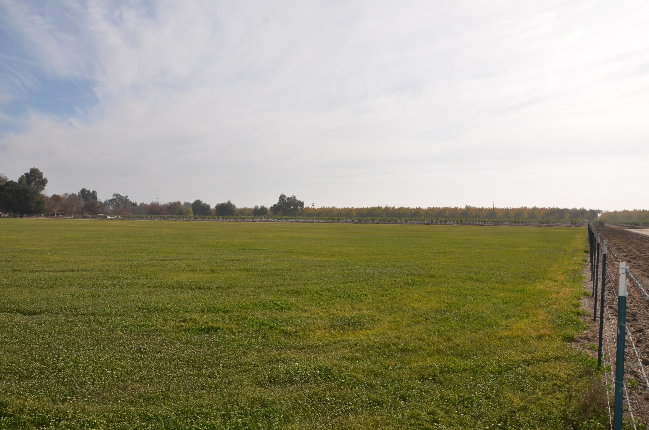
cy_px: 215
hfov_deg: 67.5
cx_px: 324
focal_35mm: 27
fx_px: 486
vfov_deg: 47.7
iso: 100
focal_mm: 18
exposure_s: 1/250
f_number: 10
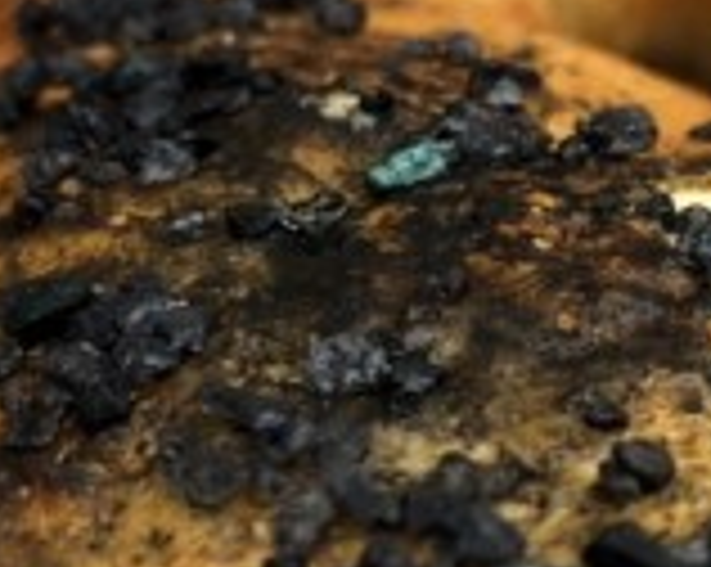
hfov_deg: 15.2
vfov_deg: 12.7
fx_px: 2543
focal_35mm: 121
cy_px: 430
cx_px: 914
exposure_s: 1/486
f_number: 1.8
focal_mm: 3.99
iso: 20
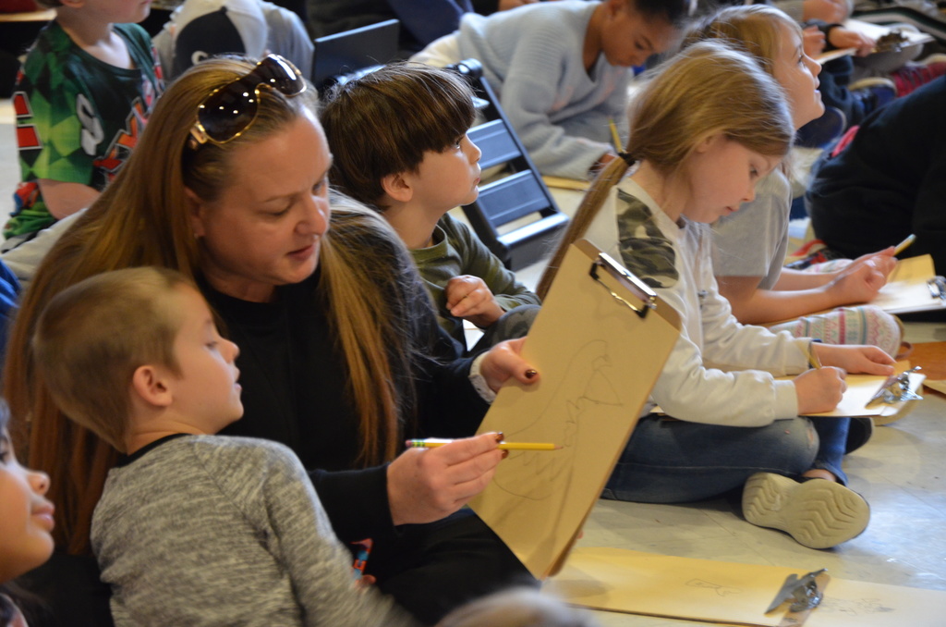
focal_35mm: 138
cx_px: 473
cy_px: 314
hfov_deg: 14.9
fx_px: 3618
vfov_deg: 9.9
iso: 1600
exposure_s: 1/15
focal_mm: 92
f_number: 5.6
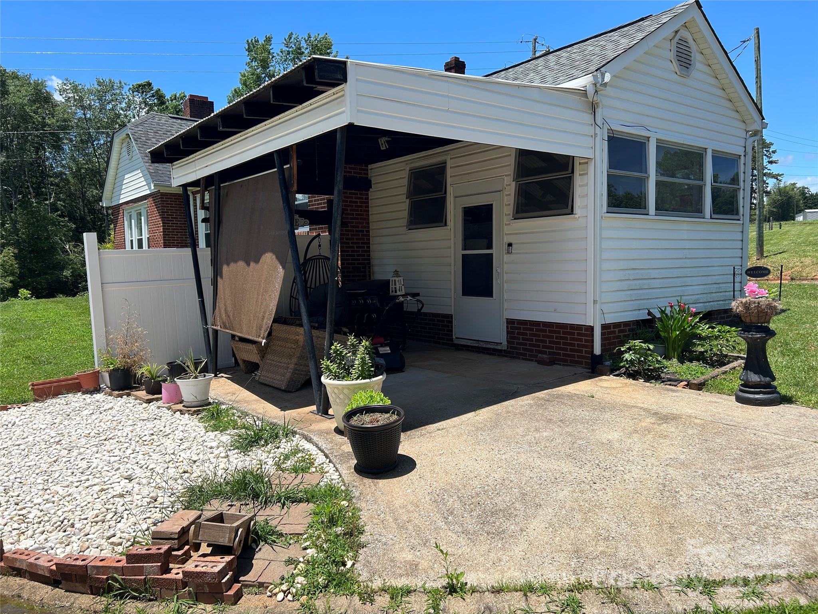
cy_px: 307
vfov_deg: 53.1
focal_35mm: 26
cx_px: 409
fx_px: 614
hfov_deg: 67.3
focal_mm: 5.7
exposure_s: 1/3257
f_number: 1.5
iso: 50
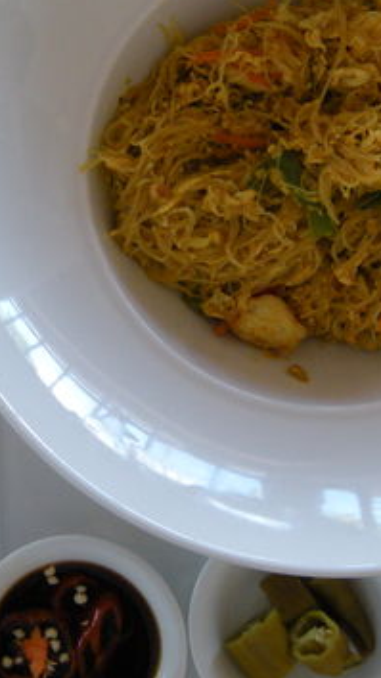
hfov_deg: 13.7
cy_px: 304
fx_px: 1581
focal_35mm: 88
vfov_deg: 24.2
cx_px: 310
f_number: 4
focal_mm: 7.4
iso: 220
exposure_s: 1/54.5
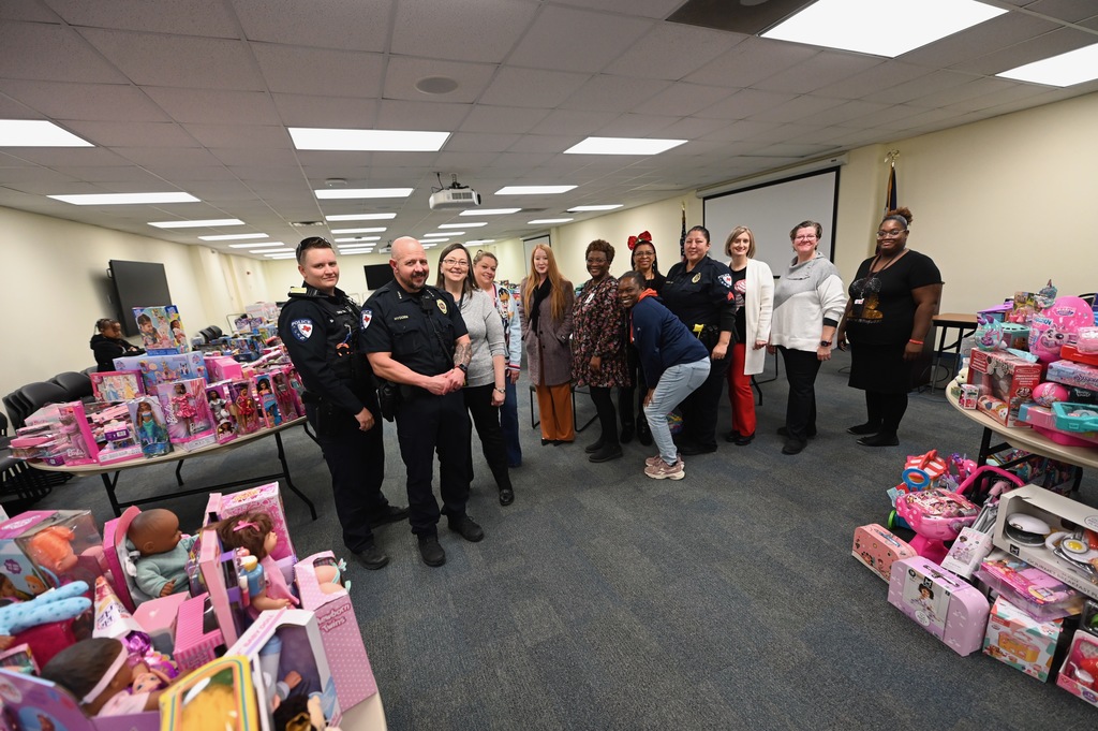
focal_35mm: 14
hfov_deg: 104.3
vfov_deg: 81.1
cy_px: 366
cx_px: 549
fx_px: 427
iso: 2000
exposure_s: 1/250
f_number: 2.8
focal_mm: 14
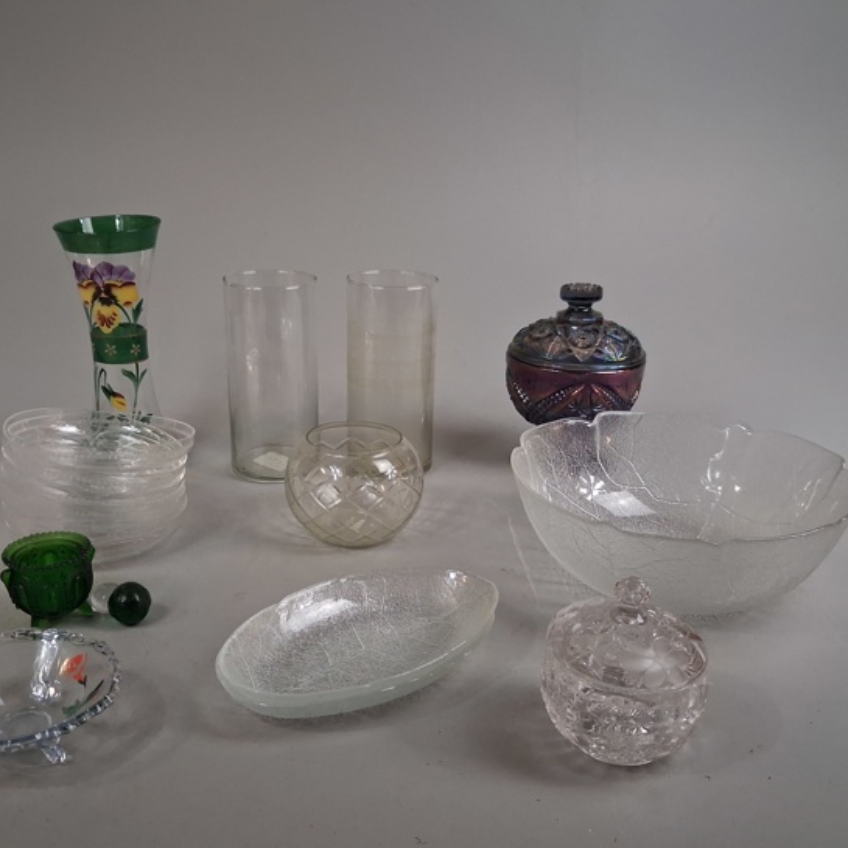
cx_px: 401
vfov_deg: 47.2
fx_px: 970
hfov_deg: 47.2
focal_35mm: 35
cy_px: 461
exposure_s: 1/100
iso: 400
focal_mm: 4
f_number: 1.8
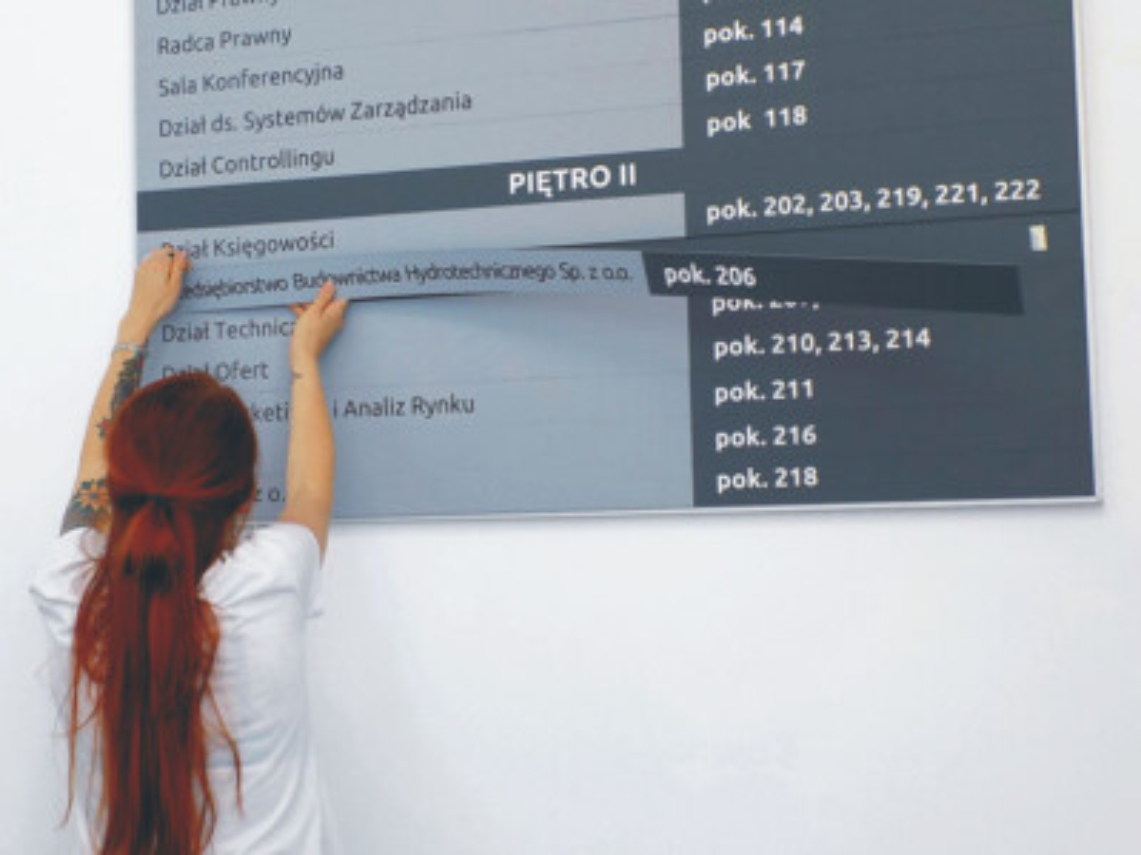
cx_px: 570
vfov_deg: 35.1
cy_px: 428
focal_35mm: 41
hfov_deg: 45.8
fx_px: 1351
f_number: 3.6
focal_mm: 7.3
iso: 80
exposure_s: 1/50
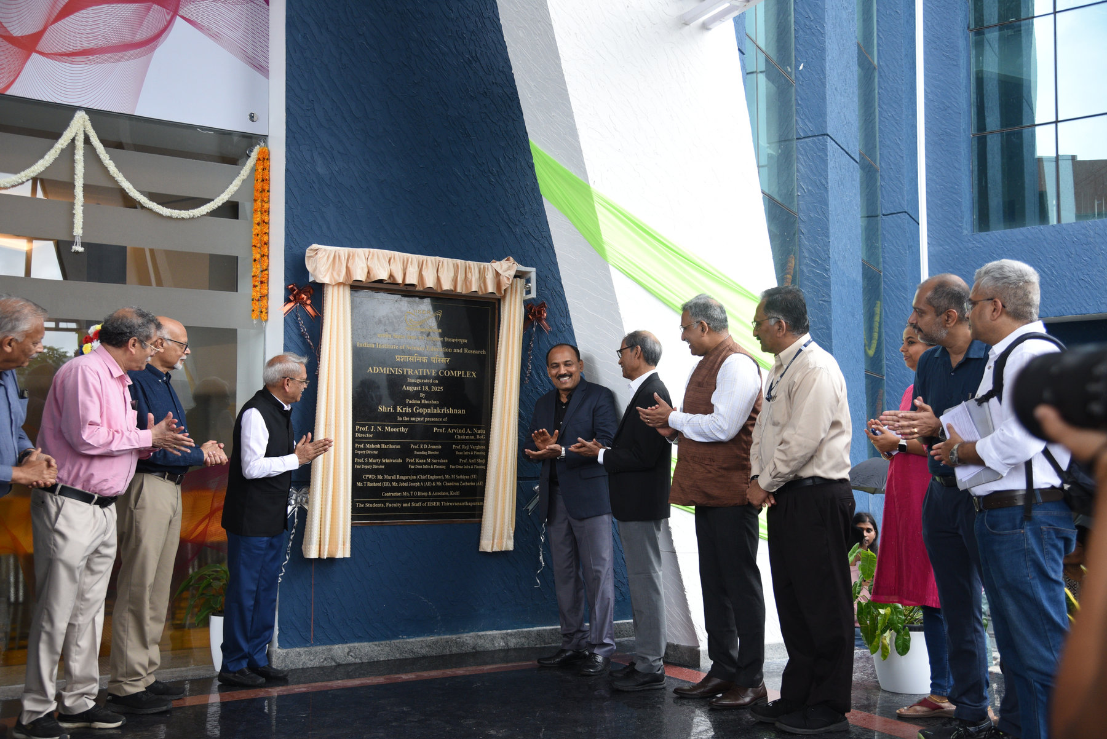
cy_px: 370
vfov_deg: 35.1
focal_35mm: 38
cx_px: 554
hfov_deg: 50.7
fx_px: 1169
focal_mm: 38
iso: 1000
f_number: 4
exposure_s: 1/400
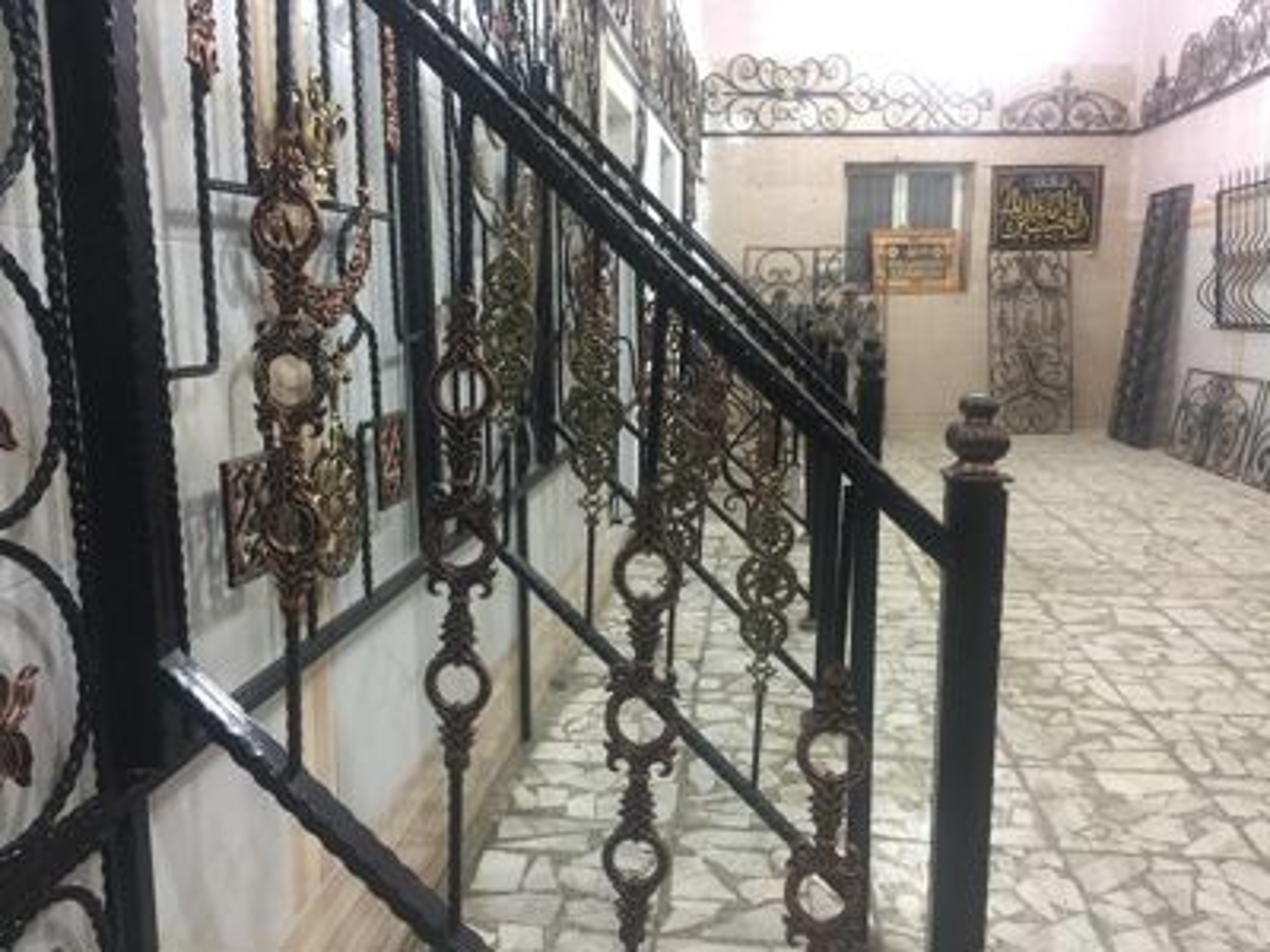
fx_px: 1064
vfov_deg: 48.2
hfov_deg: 61.7
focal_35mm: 29
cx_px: 635
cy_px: 476
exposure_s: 1/17
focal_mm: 4.15
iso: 80
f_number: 2.2
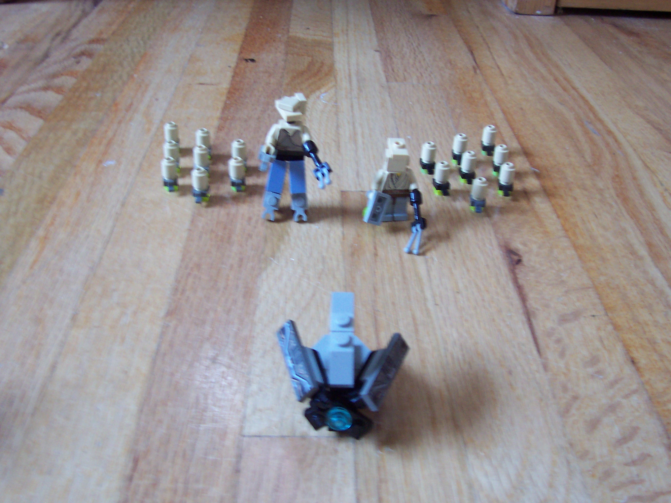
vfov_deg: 38.7
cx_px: 336
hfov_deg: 50.1
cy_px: 252
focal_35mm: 37
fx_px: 717
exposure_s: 1/8
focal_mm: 5.6
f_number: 2.8
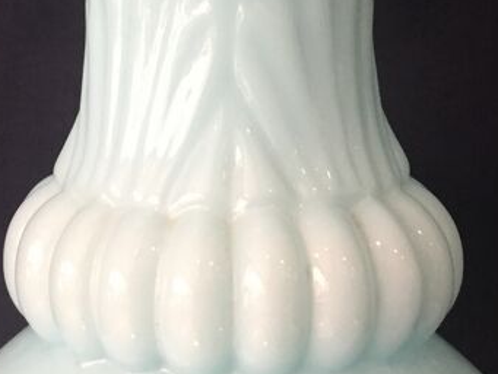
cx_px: 172
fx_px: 1223
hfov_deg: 22.9
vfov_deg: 17.0
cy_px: 1
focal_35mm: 85
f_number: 2.2
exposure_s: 1/33
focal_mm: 4.15
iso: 160
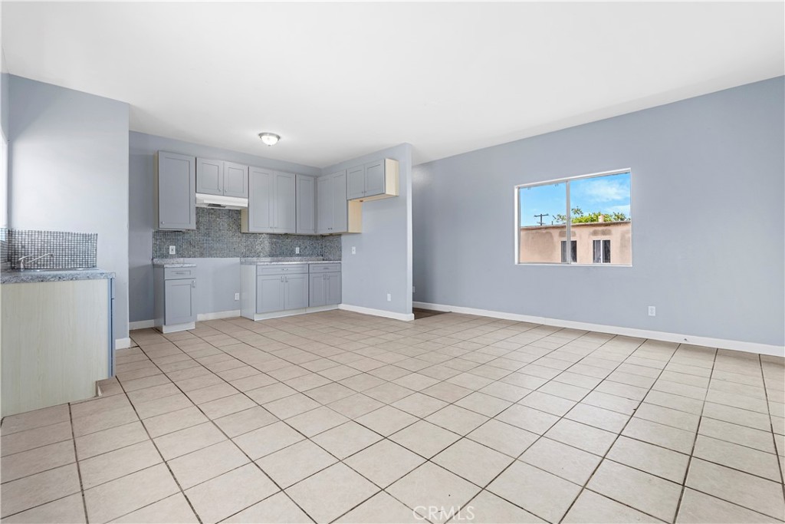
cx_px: 392
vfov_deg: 73.8
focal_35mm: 16
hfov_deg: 96.7
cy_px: 262
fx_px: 349
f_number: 8
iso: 400
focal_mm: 16
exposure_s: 1/4
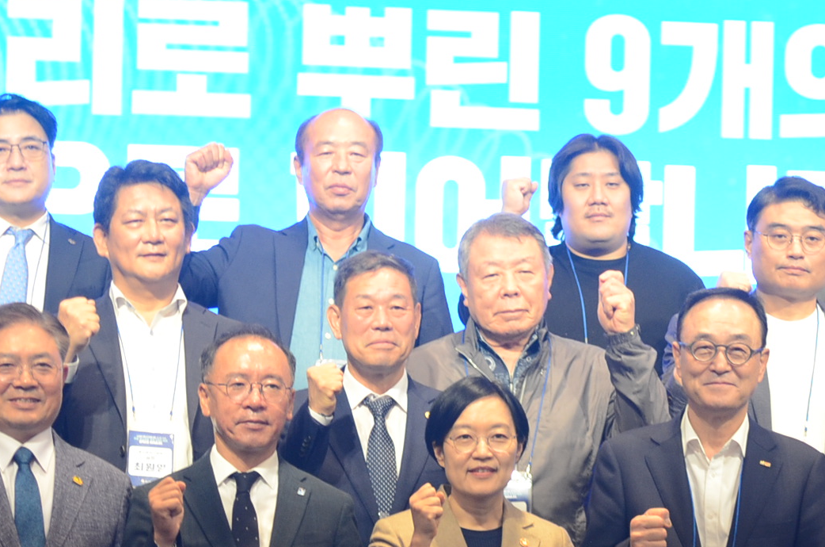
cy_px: 546
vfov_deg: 8.7
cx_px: 496
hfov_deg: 13.2
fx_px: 3567
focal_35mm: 156
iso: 640
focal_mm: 44
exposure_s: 1/25
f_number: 2.8
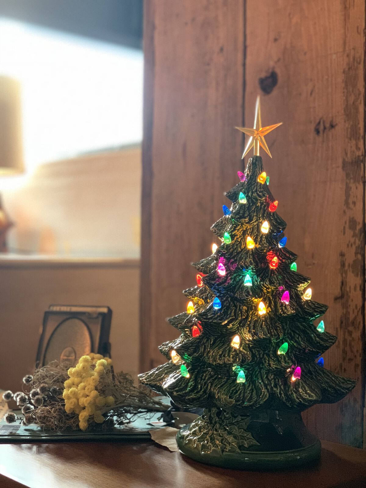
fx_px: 733
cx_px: 183
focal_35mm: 52
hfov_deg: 28.0
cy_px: 244
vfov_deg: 36.8
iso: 500
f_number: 2.4
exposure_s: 1/33
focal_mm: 6
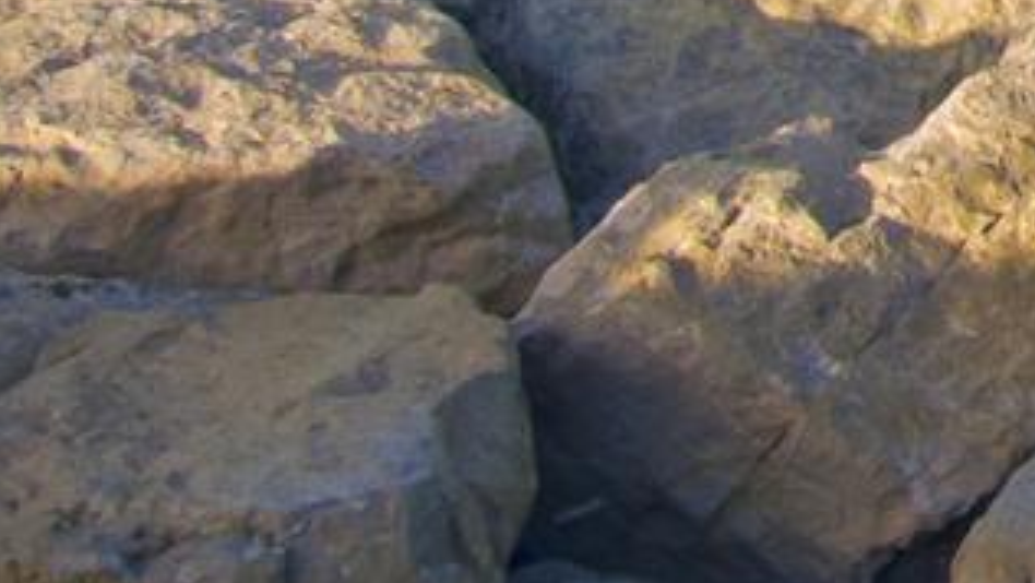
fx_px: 6973
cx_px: 2407
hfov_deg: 7.9
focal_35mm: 254
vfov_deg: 4.6
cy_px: -1050
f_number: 11
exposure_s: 1/125
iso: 200
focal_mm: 32
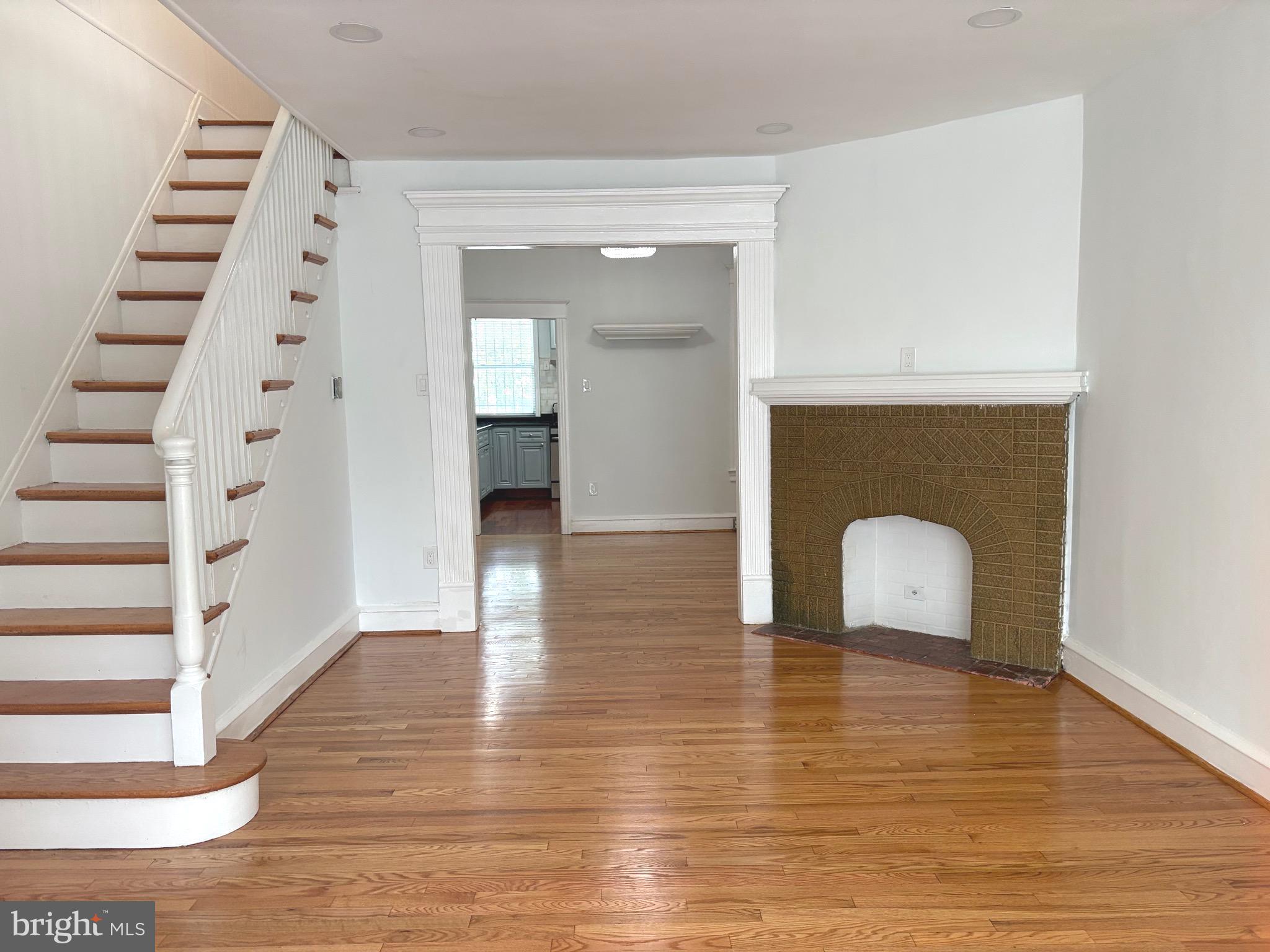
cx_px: 635
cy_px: 476
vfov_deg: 53.1
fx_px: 954
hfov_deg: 67.3
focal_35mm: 26
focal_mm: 5.96
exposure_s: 1/97
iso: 125
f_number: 1.6
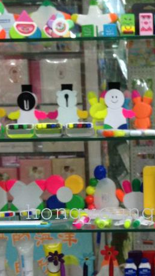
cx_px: 159
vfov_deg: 26.0
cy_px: 192
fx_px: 592
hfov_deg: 14.7
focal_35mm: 81
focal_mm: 4.13
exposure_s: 1/20
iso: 125
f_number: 2.4
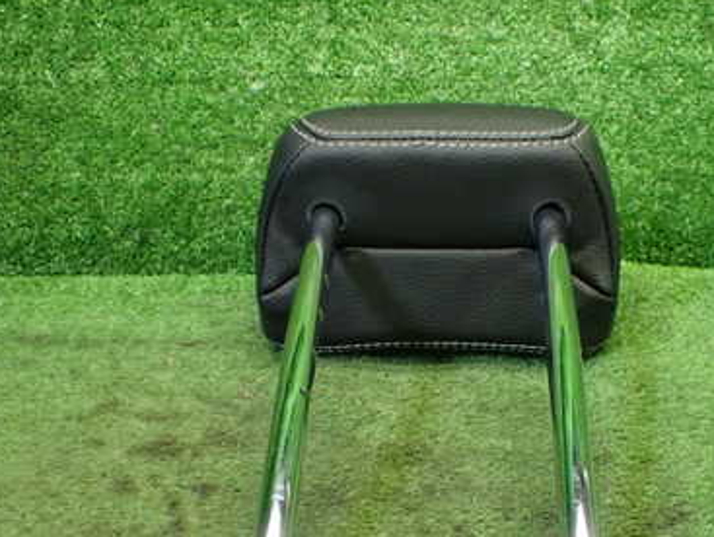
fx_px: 1012
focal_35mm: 49
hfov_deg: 38.8
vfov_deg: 29.5
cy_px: 370
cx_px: 416
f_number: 2.3
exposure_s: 1/125
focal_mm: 5.4
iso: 800
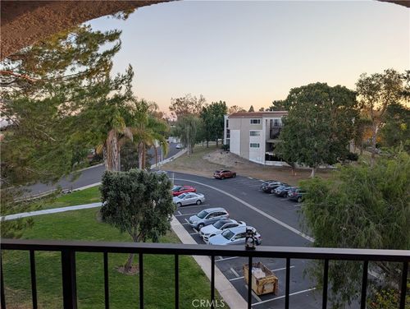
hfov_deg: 71.5
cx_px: 205
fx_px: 285
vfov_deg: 56.9
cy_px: 154
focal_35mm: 24
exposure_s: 1/89.3
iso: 21
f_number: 1.68
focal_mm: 6.9
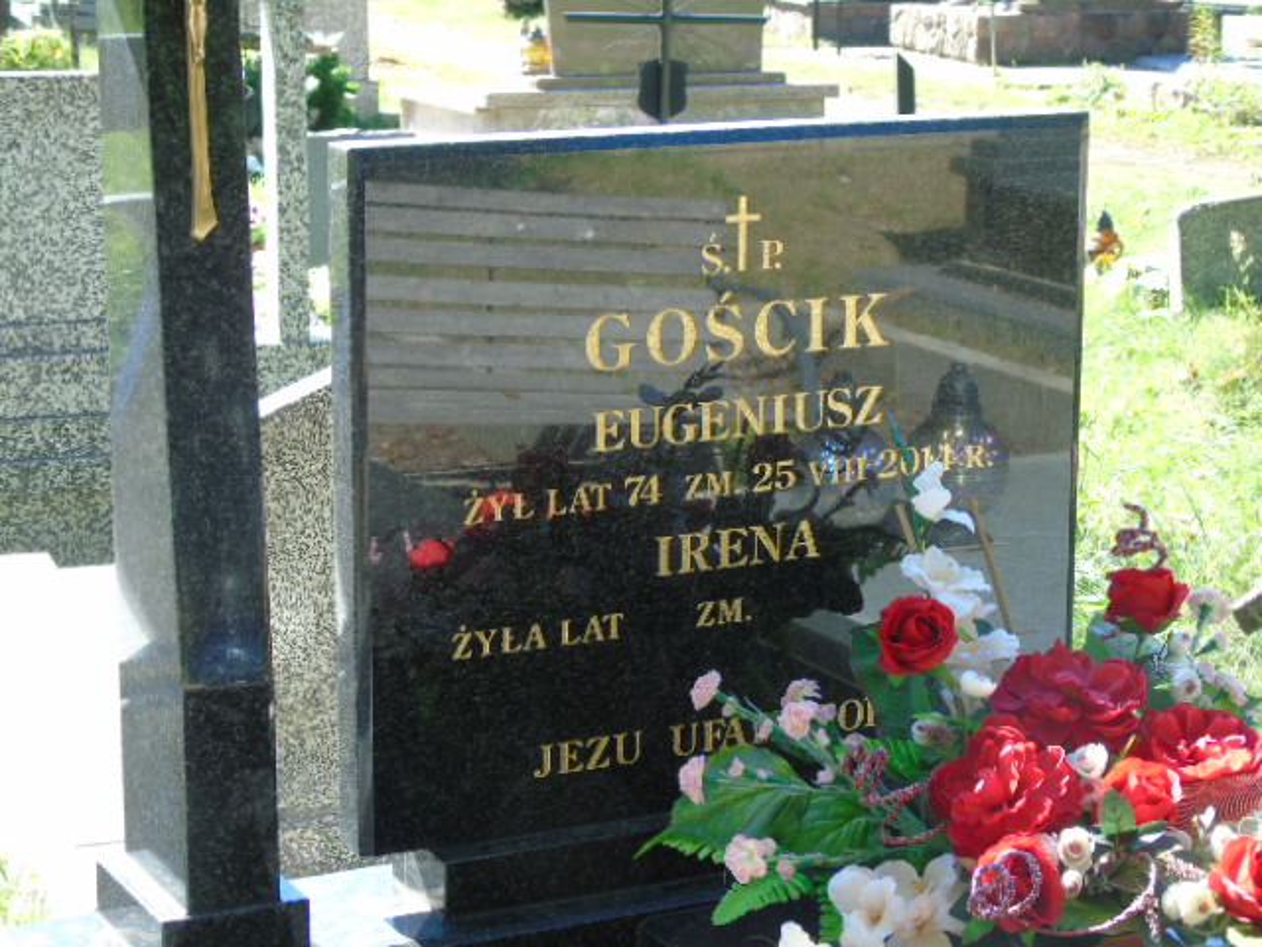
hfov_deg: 23.8
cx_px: 631
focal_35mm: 82
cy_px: 474
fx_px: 2989
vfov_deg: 18.0
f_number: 4.1
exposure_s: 1/80
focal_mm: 15
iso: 80
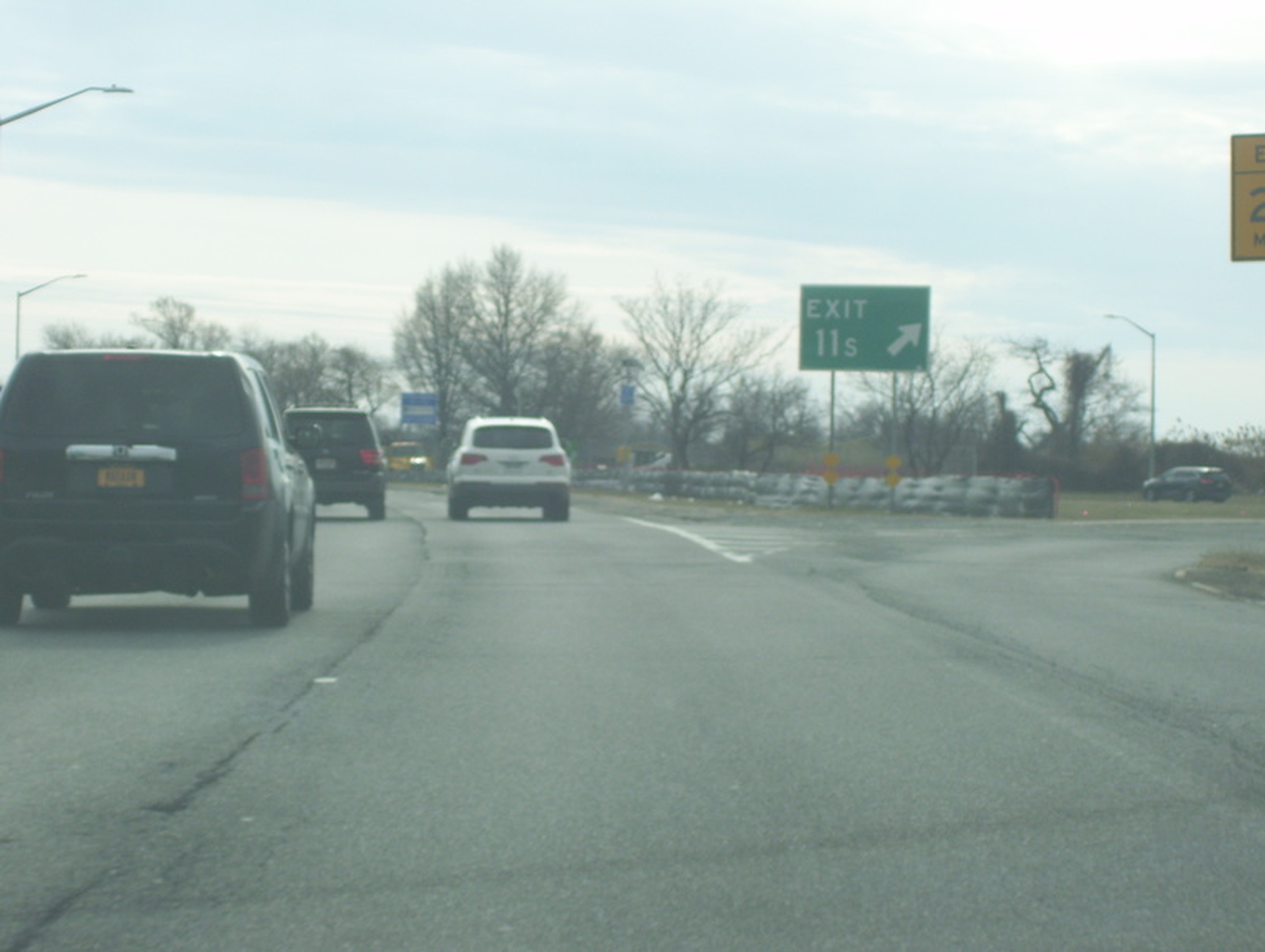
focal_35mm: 108
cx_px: 632
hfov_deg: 18.2
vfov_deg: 13.7
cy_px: 476
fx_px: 3951
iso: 80
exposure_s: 1/640
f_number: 4.6
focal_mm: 18
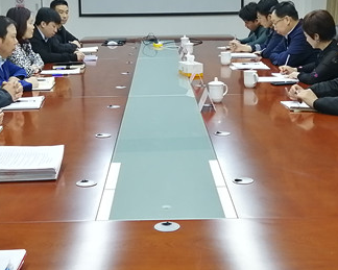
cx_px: 160
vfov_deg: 23.4
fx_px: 650
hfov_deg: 29.1
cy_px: 85
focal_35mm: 65
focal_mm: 3.62
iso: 100
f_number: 1.8
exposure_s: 1/33.3
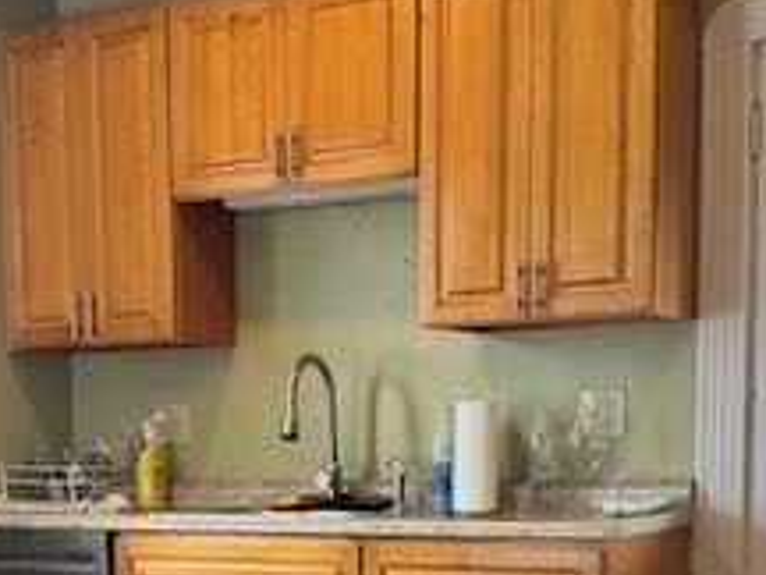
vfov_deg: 20.0
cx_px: 262
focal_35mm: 71
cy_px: 603
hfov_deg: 27.3
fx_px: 1571
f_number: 1.78
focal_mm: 6.76
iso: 200
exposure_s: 1/106
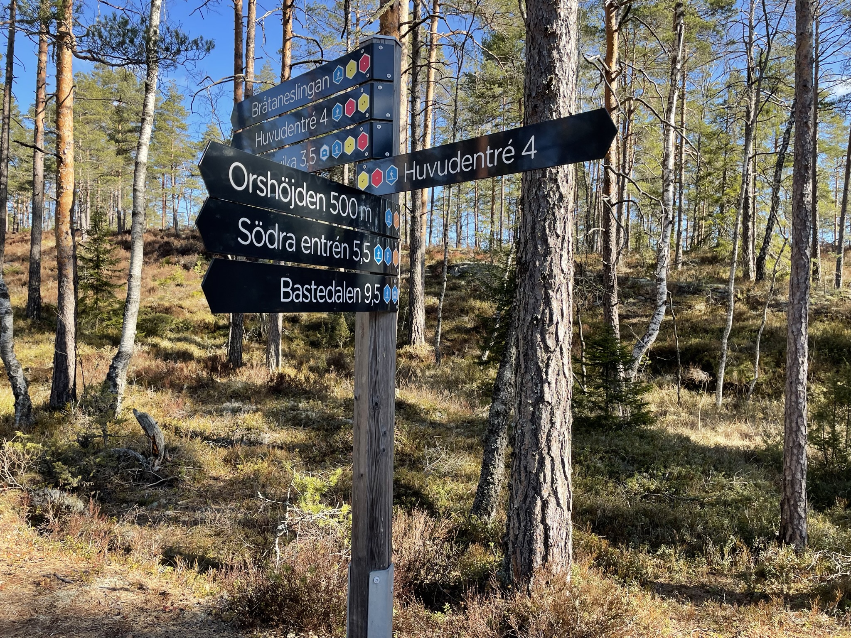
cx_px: 426
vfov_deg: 53.1
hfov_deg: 67.3
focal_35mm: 26
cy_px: 319
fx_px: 639
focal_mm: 4.2
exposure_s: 1/561
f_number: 1.6
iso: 32
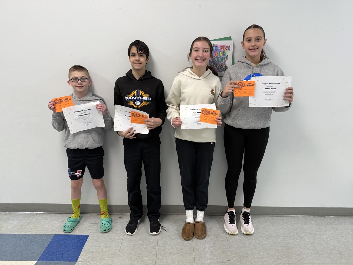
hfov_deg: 71.6
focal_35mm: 24
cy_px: 132
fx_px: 245
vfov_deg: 56.8
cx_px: 176
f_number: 1.78
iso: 160
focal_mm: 6.76
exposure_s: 1/120
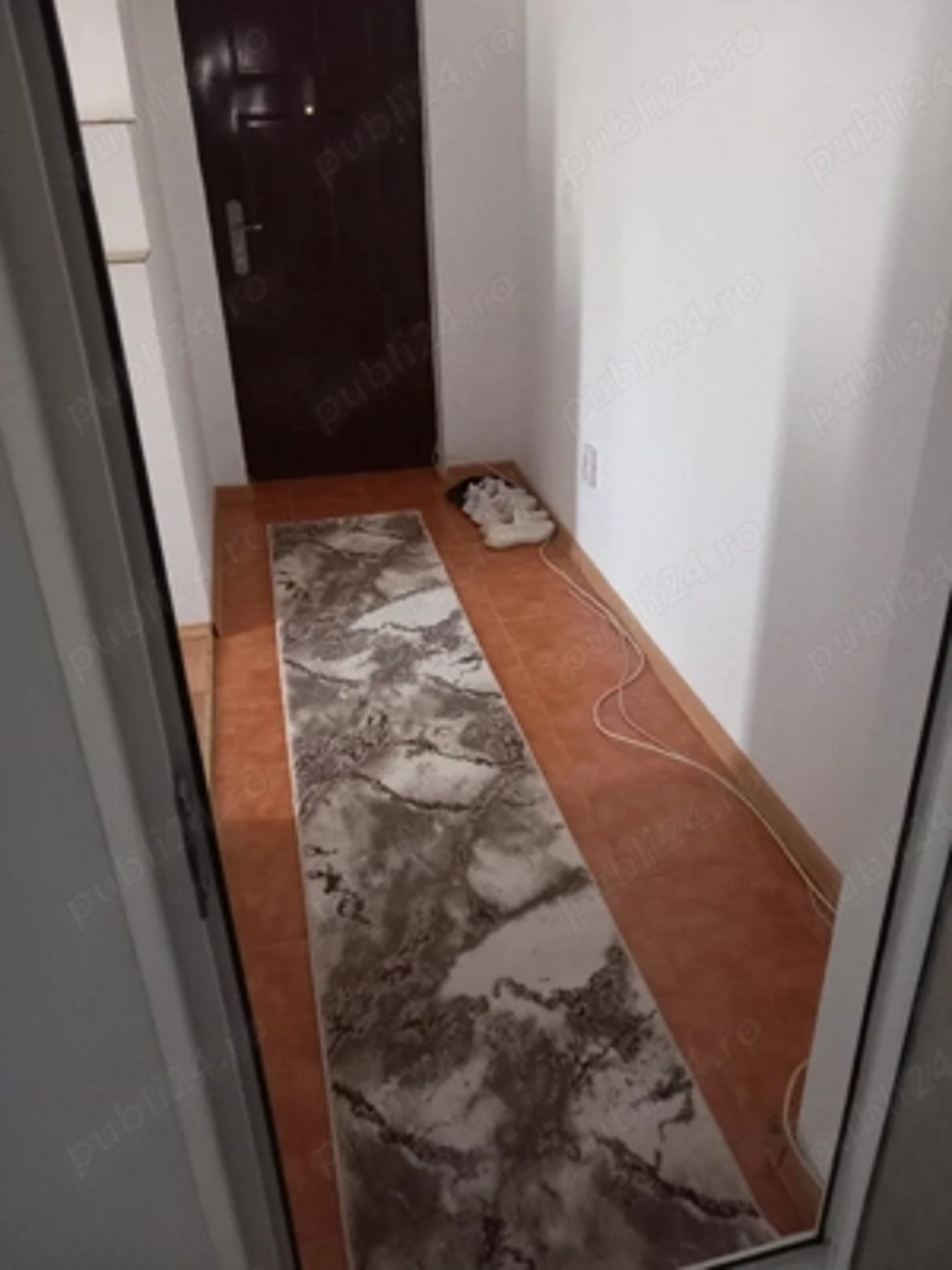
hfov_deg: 51.4
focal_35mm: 27
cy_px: 635
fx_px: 990
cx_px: 476
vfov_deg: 65.3
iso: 1000
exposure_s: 1/14.3
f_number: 1.8
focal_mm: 4
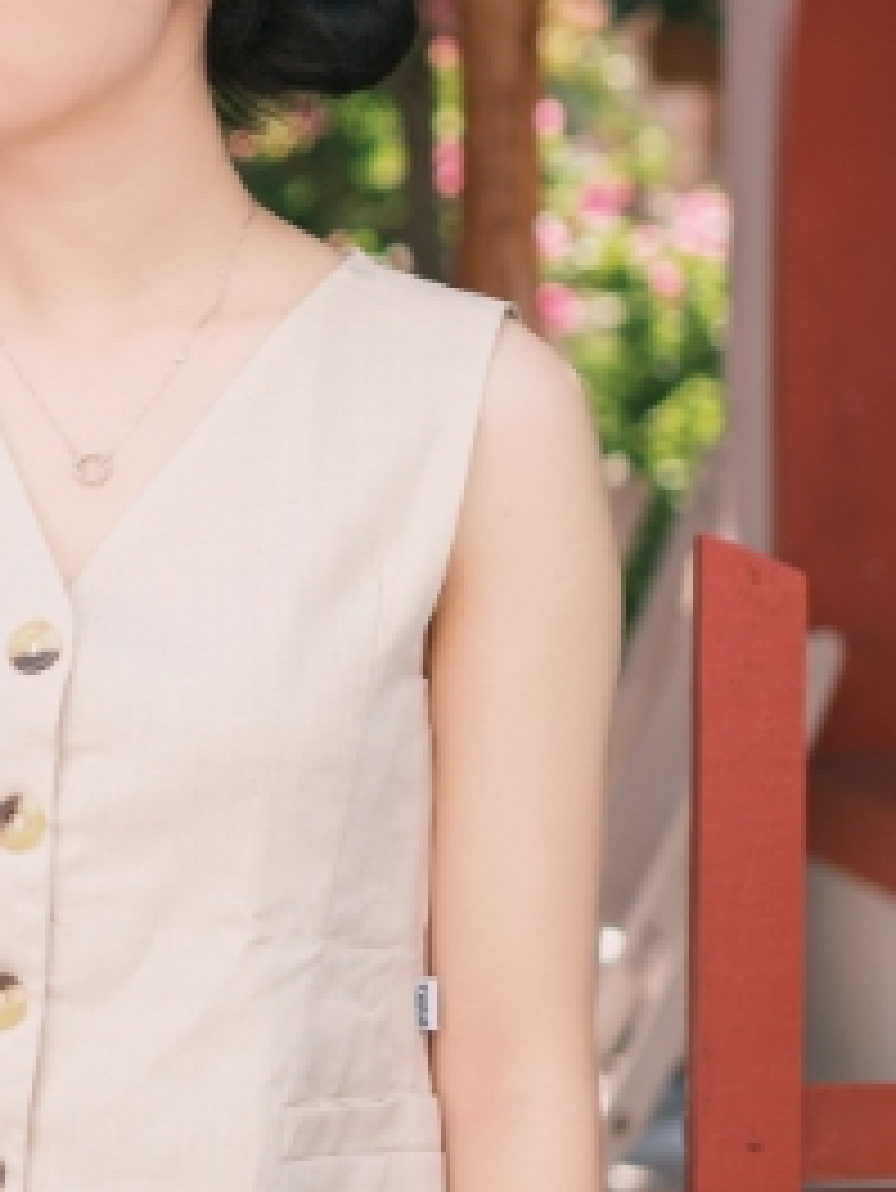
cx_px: -835
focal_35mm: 204
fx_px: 7035
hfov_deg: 7.1
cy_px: 382
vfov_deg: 9.7
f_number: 2.8
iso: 200
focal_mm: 45
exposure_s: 1/550
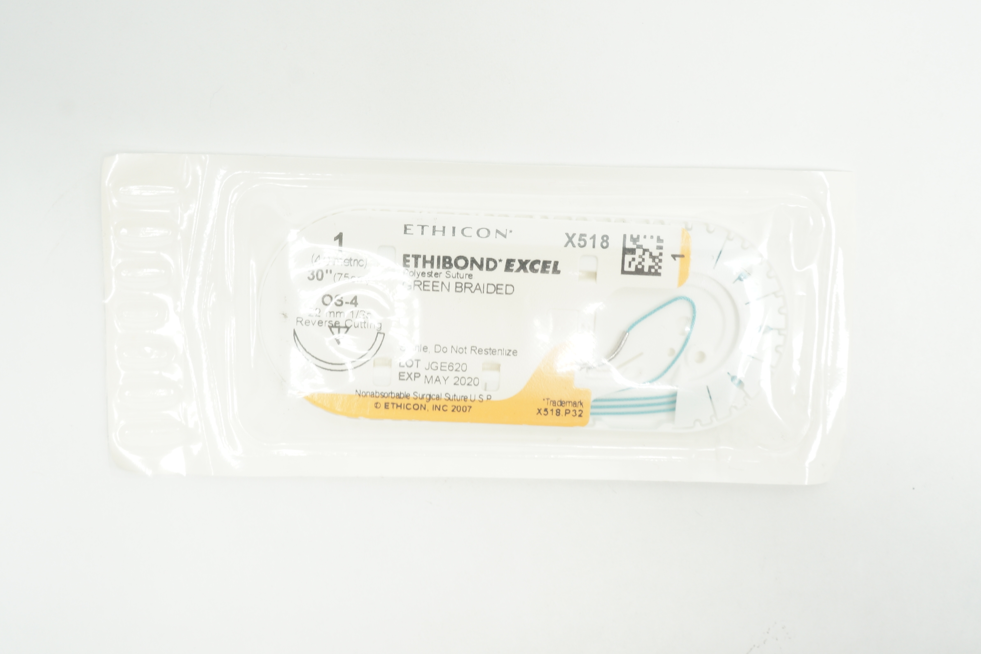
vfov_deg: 38.9
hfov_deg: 55.8
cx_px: 477
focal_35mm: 34
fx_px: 926
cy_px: 327
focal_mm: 22
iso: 400
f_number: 9
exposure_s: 1/15
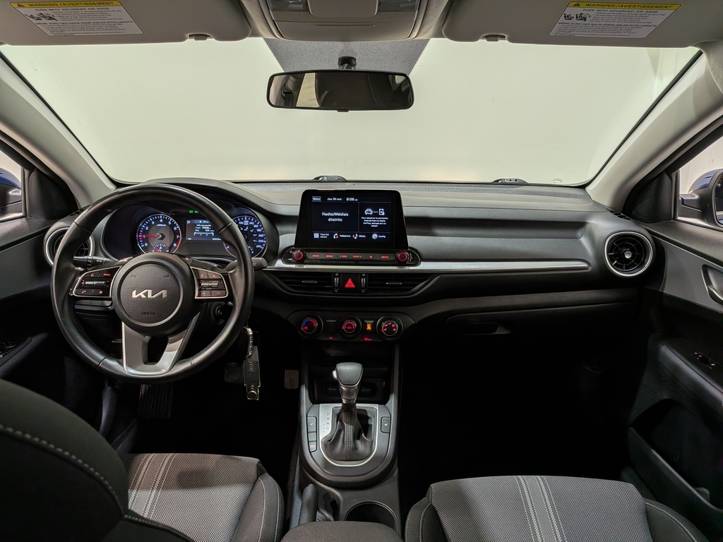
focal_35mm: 24
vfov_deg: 56.8
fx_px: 501
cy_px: 271
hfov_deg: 71.6
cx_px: 362
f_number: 1.7
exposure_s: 1/120
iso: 27
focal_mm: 4.53
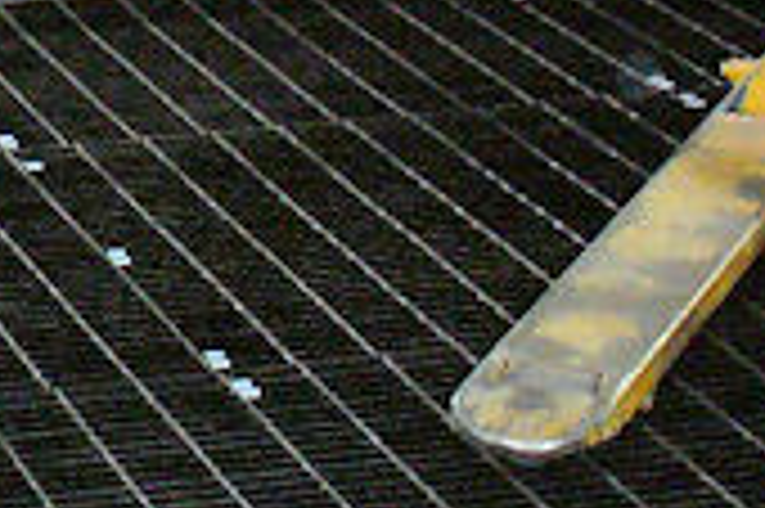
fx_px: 3609
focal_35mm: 170
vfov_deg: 7.9
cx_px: -396
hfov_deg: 11.6
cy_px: -234
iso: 400
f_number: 2.8
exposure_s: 1/60
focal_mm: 6.1
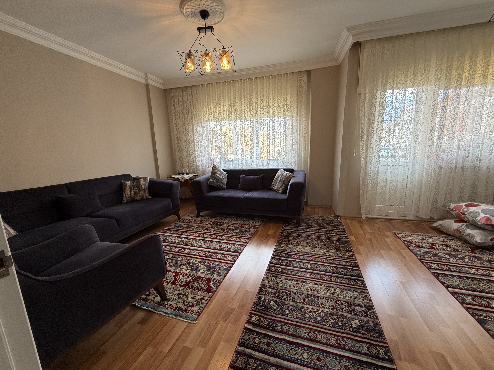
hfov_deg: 102.1
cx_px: 247
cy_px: 185
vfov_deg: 85.7
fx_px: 200
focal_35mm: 14
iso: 125
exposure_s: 1/100
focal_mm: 2.22
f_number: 2.2
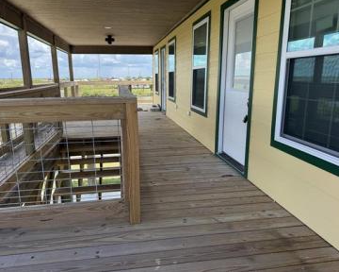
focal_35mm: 26
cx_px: 158
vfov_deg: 54.9
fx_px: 261
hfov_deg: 66.0
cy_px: 132
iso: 80
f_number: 1.78
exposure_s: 1/1215
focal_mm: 6.76
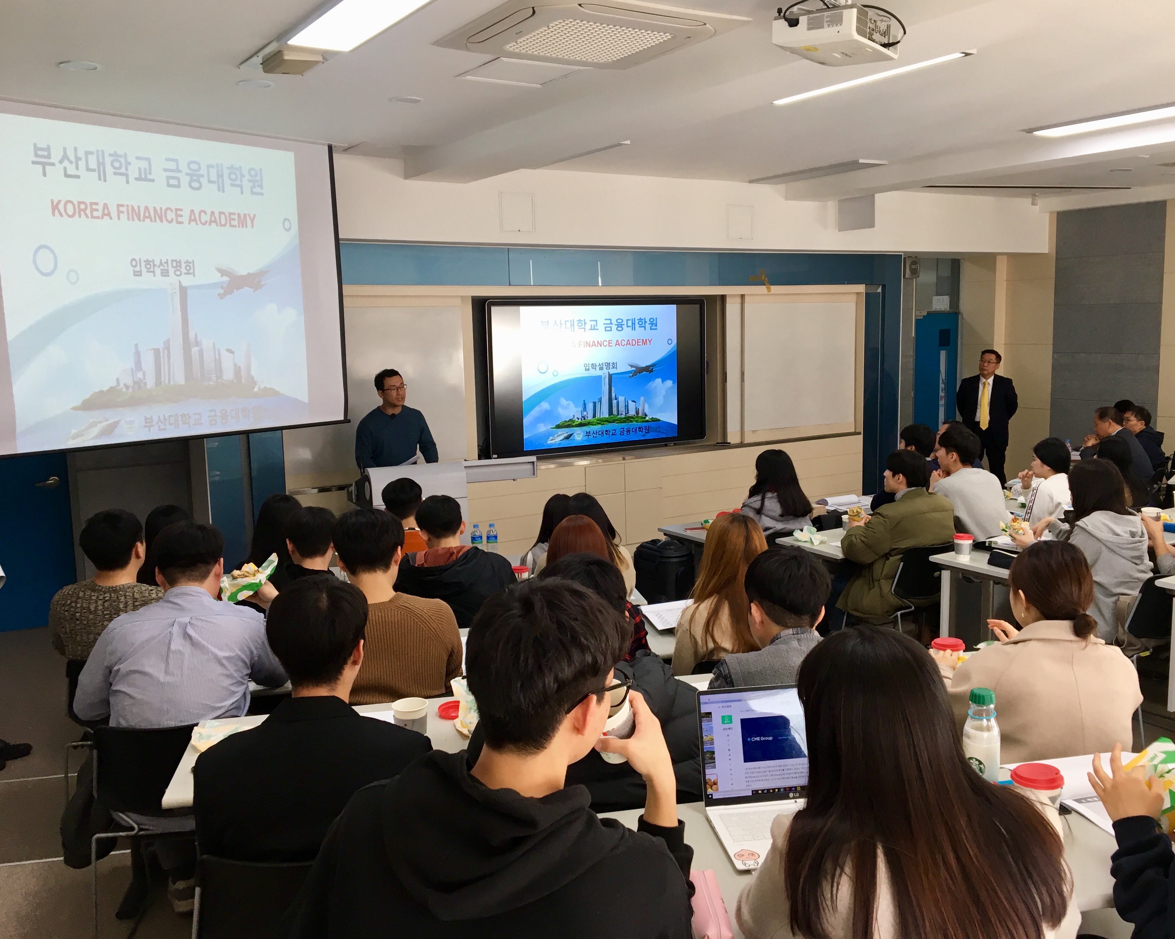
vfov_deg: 47.1
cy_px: 462
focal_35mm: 31
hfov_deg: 57.1
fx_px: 1078
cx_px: 628
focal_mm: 4.15
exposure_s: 1/40
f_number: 2.2
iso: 25
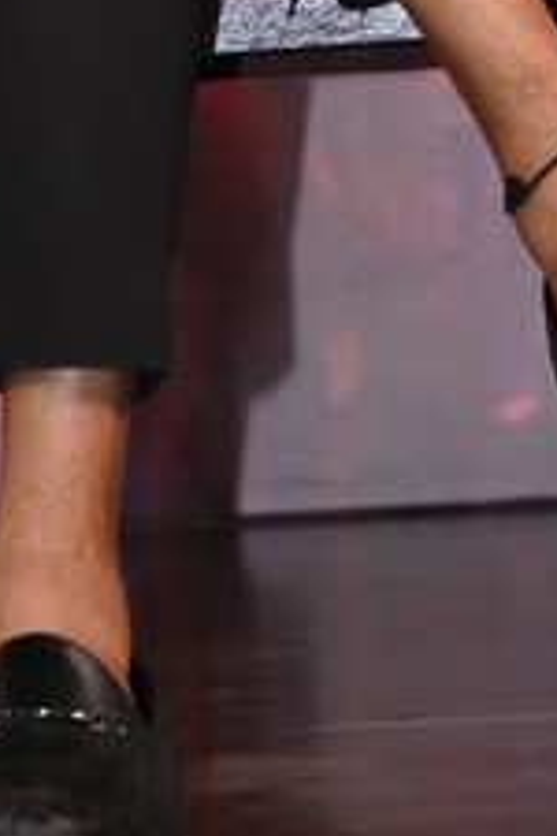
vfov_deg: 3.5
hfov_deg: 2.4
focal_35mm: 576
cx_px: 306
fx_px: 13367
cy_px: -992
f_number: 4
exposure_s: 1/160
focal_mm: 120
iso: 1250
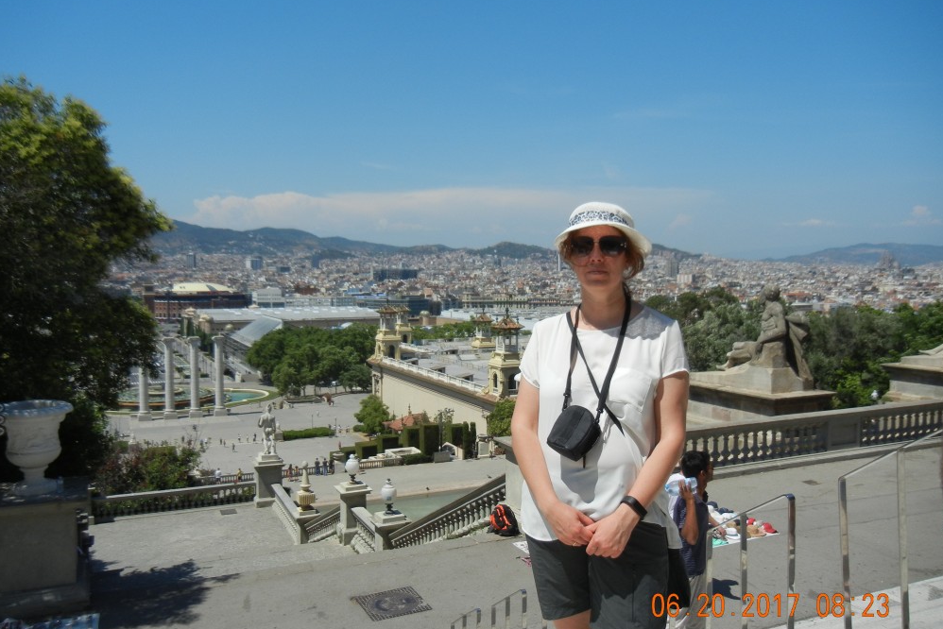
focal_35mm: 32
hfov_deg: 58.7
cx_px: 465
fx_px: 838
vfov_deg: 41.1
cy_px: 318
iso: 160
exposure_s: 1/678
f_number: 7
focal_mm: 5.4
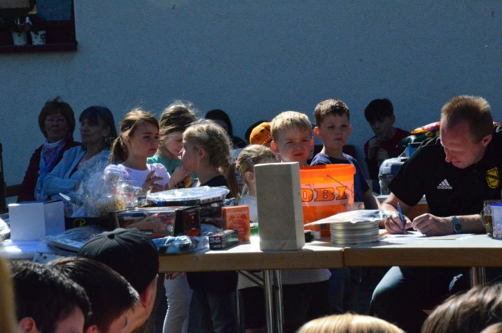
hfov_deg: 13.1
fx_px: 2191
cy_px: 166
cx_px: 251
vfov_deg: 8.7
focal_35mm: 158
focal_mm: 105
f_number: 16
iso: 6400
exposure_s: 1/4000
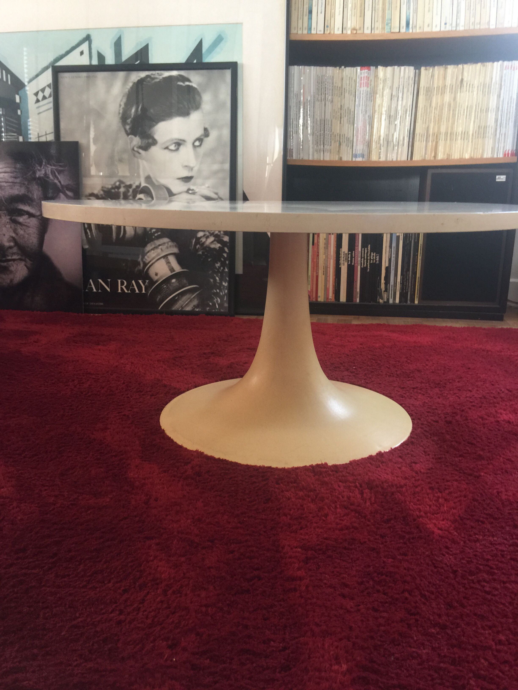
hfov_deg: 48.2
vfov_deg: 61.7
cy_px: 345
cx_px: 259
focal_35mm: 29
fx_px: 579
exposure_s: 1/17
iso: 50
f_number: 2.2
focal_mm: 4.15
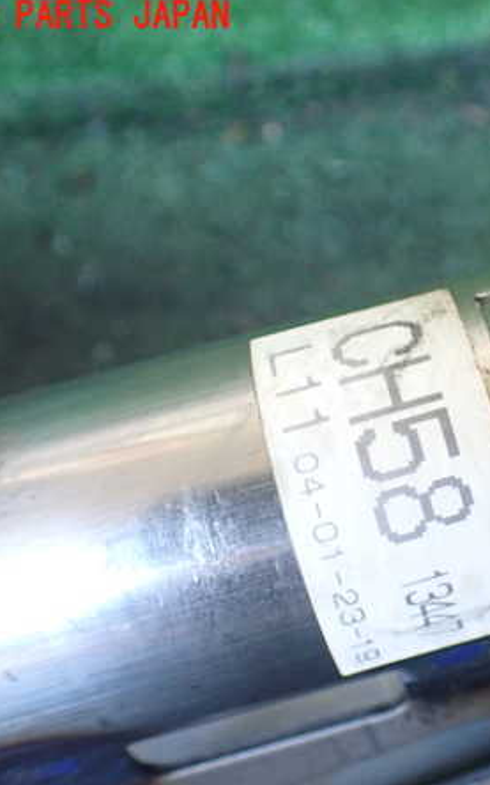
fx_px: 920
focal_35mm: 43
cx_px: 439
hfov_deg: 28.7
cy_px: 392
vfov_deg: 46.2
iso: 800
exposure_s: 1/100
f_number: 2.3
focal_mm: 5.4
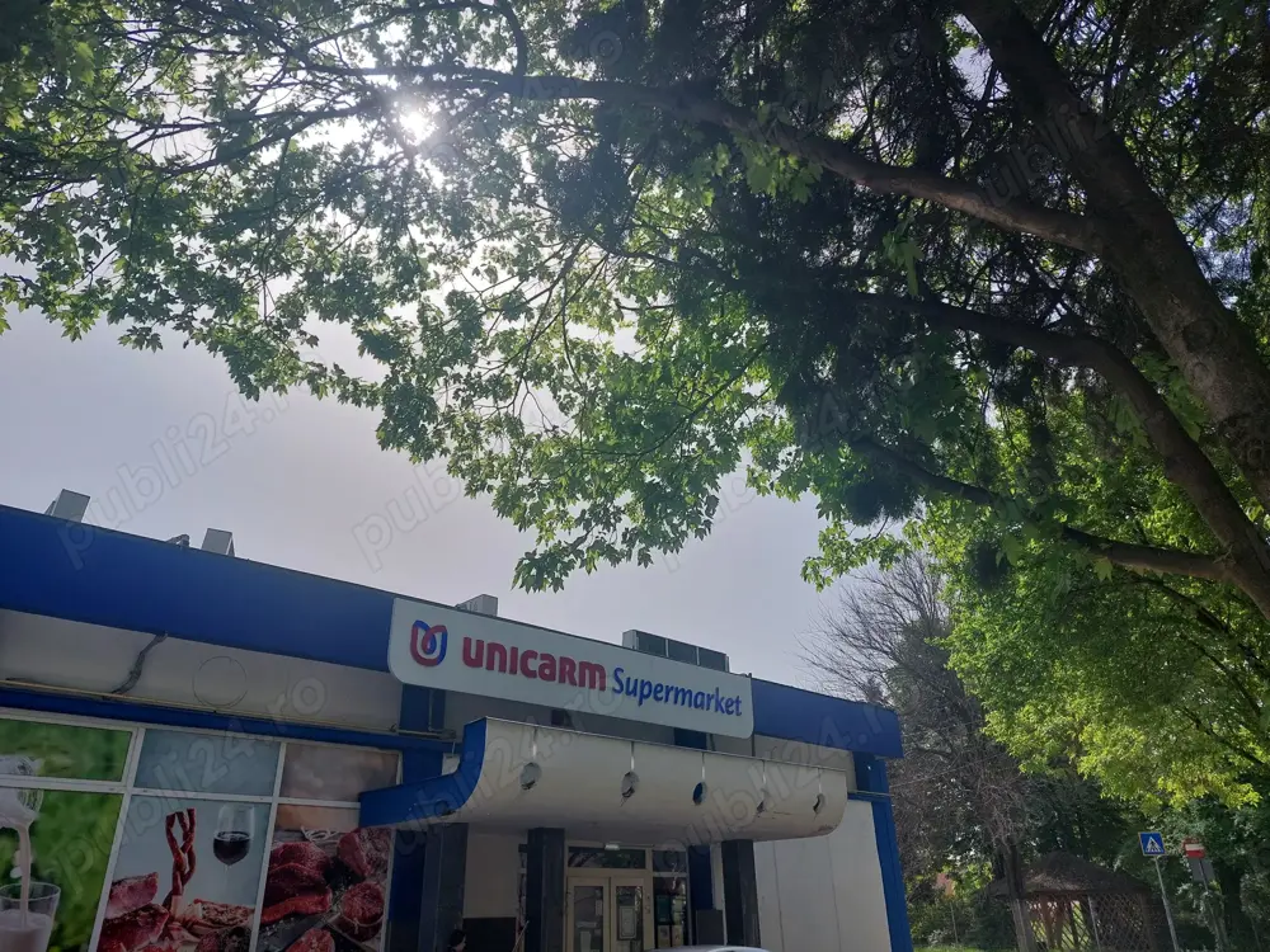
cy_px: 476
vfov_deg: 54.9
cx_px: 635
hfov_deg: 69.4
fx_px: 917
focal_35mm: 25
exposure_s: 1/1707
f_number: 1.8
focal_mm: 5.23
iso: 25
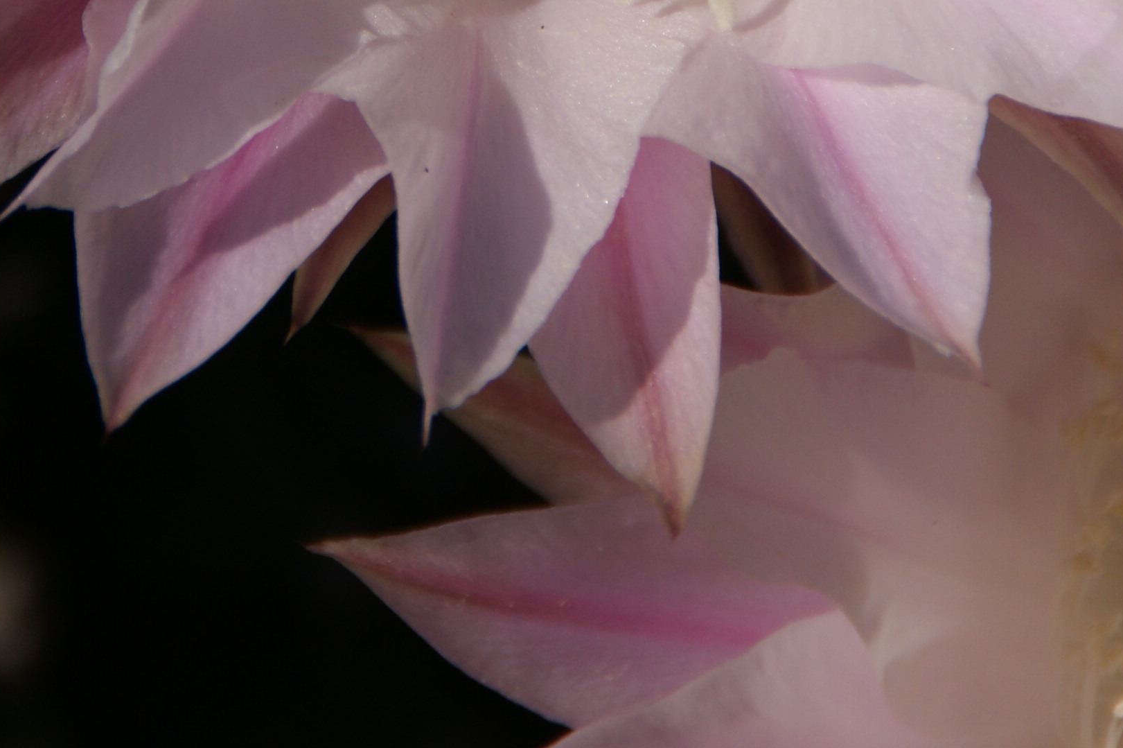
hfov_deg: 2.4
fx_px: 26501
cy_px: -299
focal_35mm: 850
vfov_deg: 1.6
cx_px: 273
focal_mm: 200
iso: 100
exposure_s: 1/500
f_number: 8
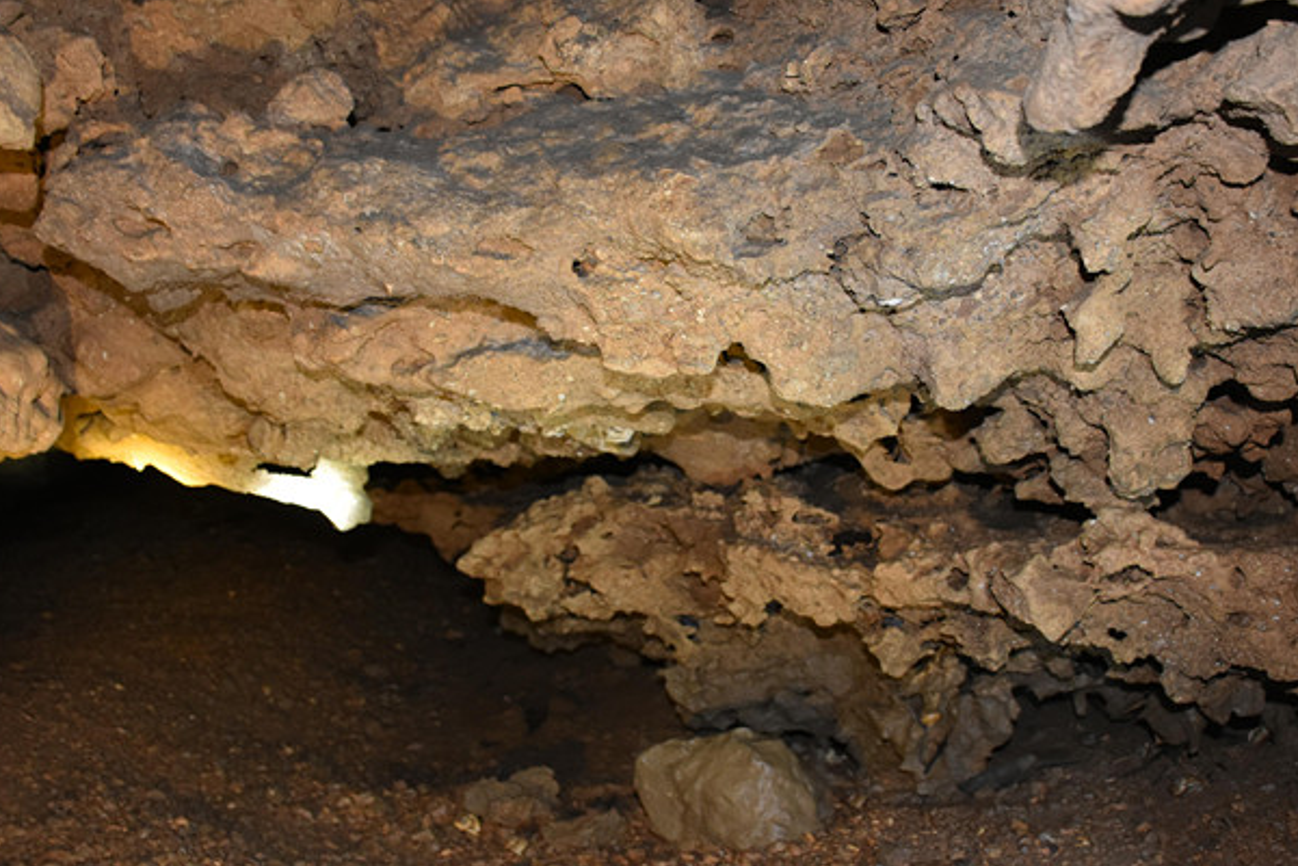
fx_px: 1298
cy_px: 456
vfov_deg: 36.9
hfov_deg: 53.1
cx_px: 660
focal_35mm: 36
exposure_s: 1/60
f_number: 3.5
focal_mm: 18
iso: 1800
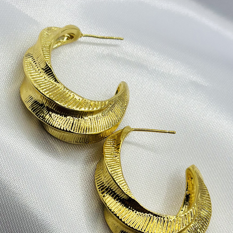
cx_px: 89
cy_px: 161
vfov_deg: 18.8
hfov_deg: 18.9
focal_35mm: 92
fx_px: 701
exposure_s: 1/1541
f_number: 1.78
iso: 80
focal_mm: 6.86
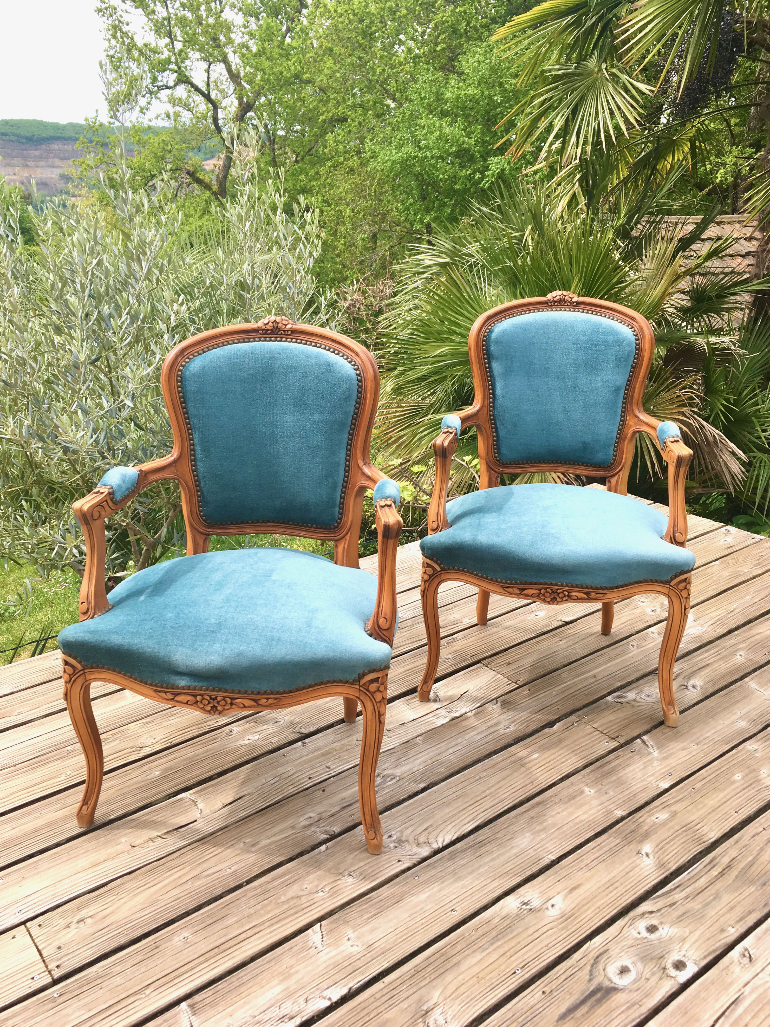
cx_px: 385
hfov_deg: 48.2
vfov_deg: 61.7
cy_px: 514
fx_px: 860
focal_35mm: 29
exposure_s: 1/582
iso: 25
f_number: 2.2
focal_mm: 4.15
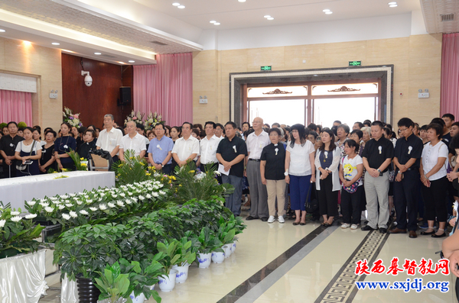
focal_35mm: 42
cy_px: 152
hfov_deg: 46.5
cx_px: 230
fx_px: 534
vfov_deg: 31.7
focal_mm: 28
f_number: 5.6
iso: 1800
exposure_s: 1/60
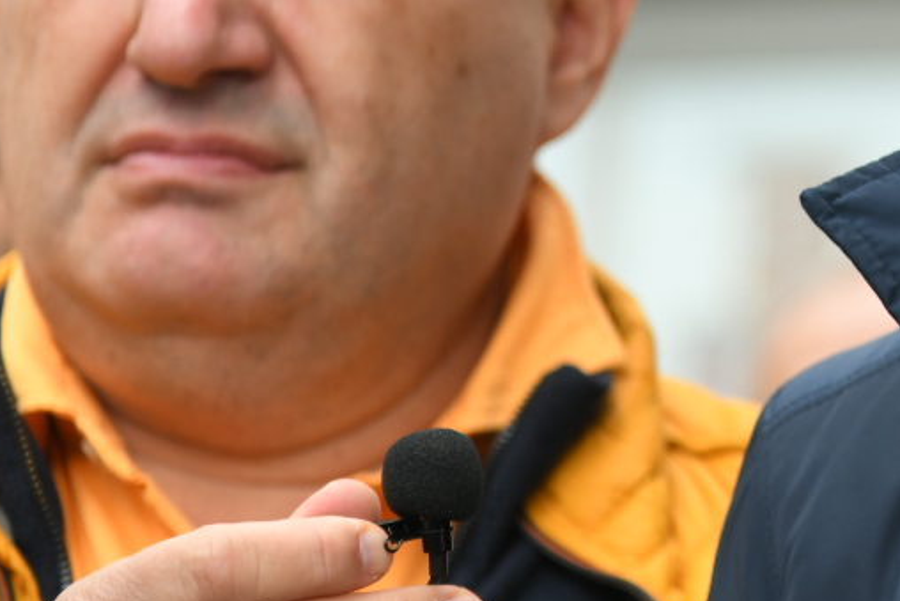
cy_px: -248
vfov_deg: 4.1
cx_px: 1067
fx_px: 8377
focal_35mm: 335
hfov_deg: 6.1
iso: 400
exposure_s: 1/500
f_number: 4
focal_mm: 105
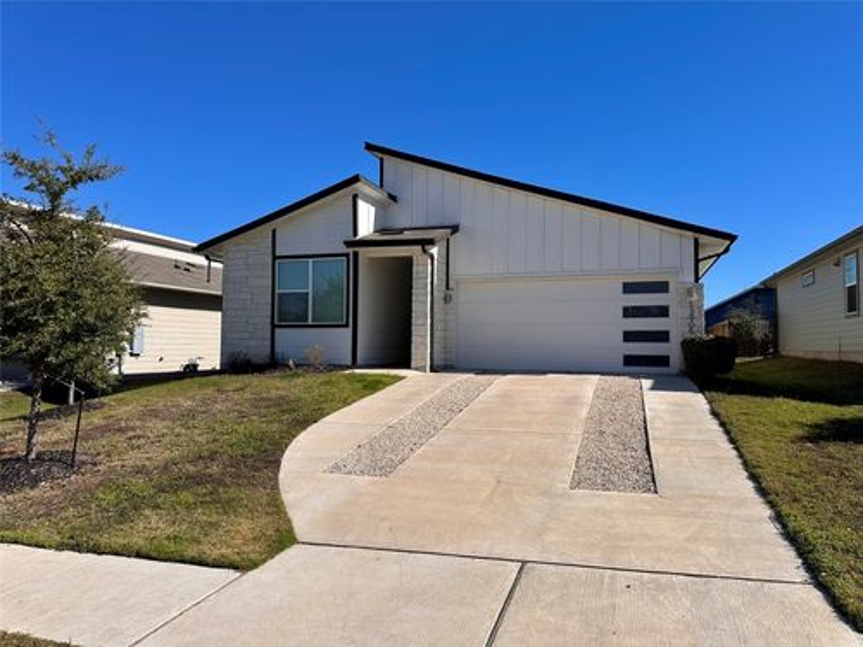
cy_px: 324
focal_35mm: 24
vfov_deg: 56.8
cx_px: 432
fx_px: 598
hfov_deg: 71.6
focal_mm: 6.86
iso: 80
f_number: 1.78
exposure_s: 1/7042
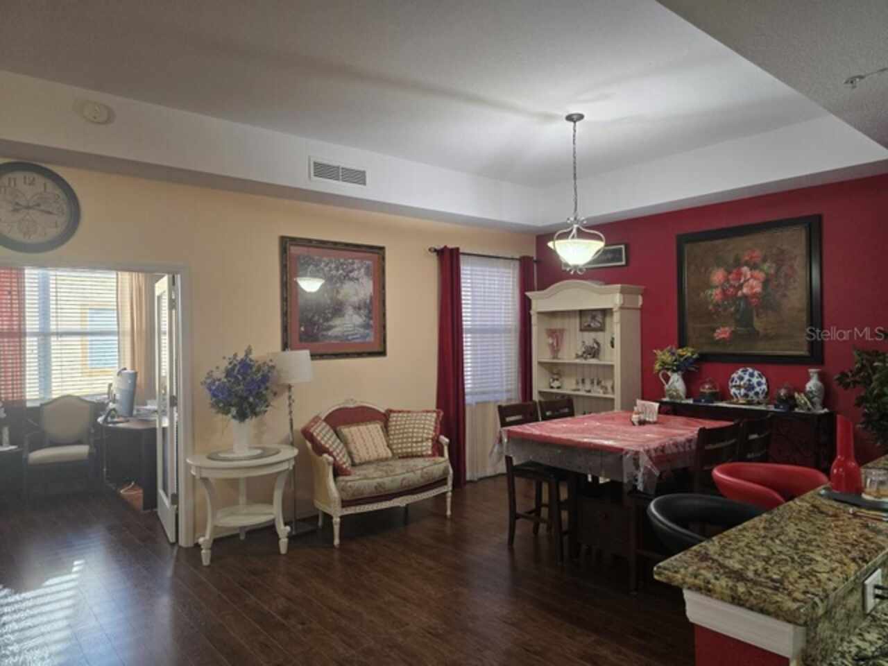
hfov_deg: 73.9
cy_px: 333
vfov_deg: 58.9
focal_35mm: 23
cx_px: 444
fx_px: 590
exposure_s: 1/120
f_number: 1.7
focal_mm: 6.3
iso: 250
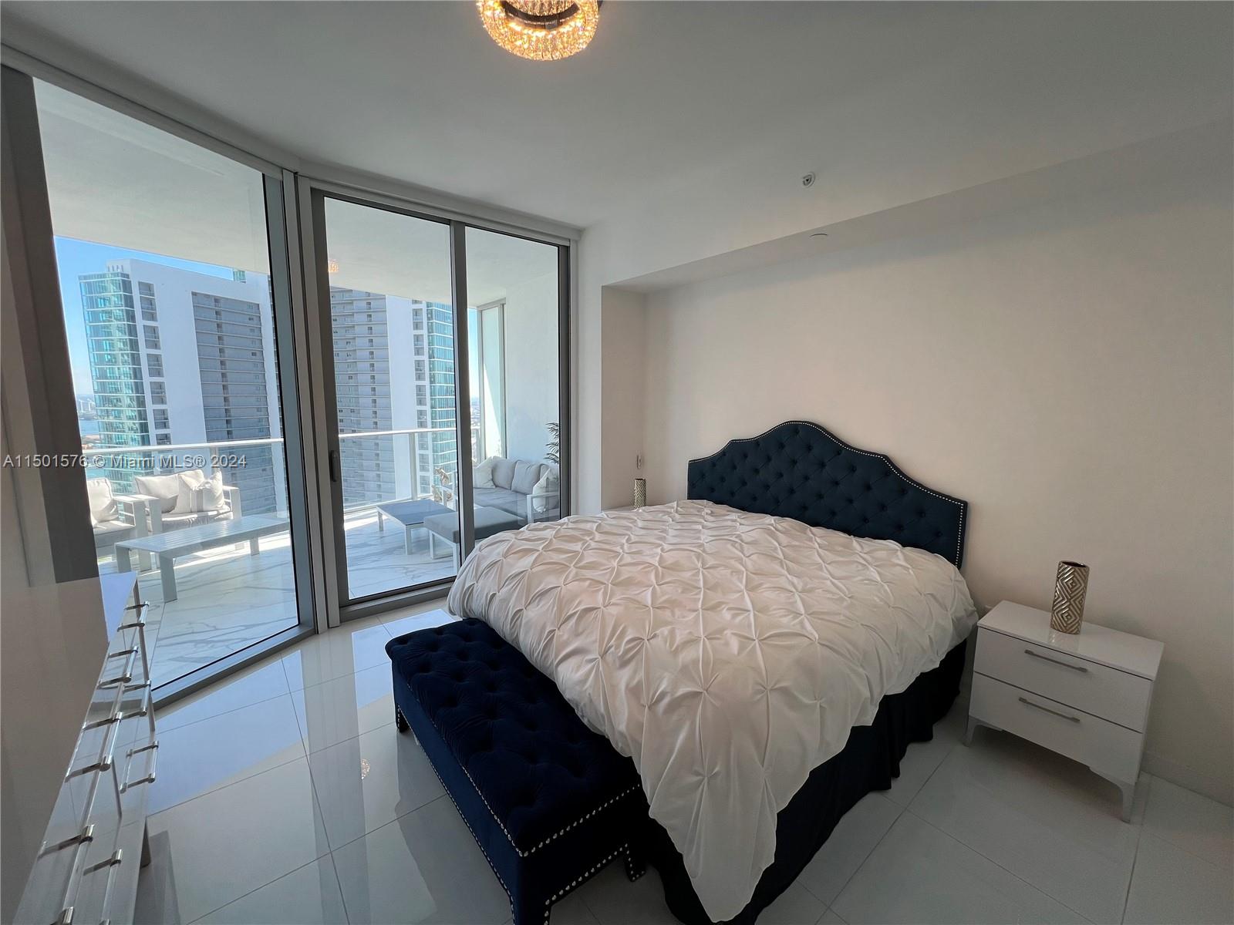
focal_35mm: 13
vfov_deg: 89.9
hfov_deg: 106.2
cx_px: 617
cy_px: 462
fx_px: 463
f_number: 1.8
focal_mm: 1.57
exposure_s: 1/120
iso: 32
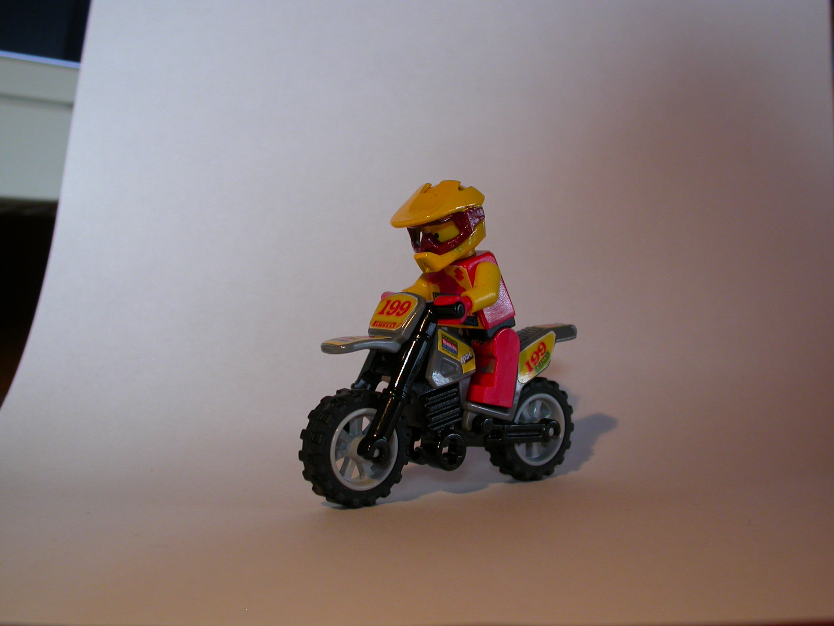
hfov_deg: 40.4
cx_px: 417
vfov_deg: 30.9
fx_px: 1132
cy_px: 313
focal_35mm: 47
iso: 100
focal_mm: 9.8
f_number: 2.8
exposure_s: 1/9.6
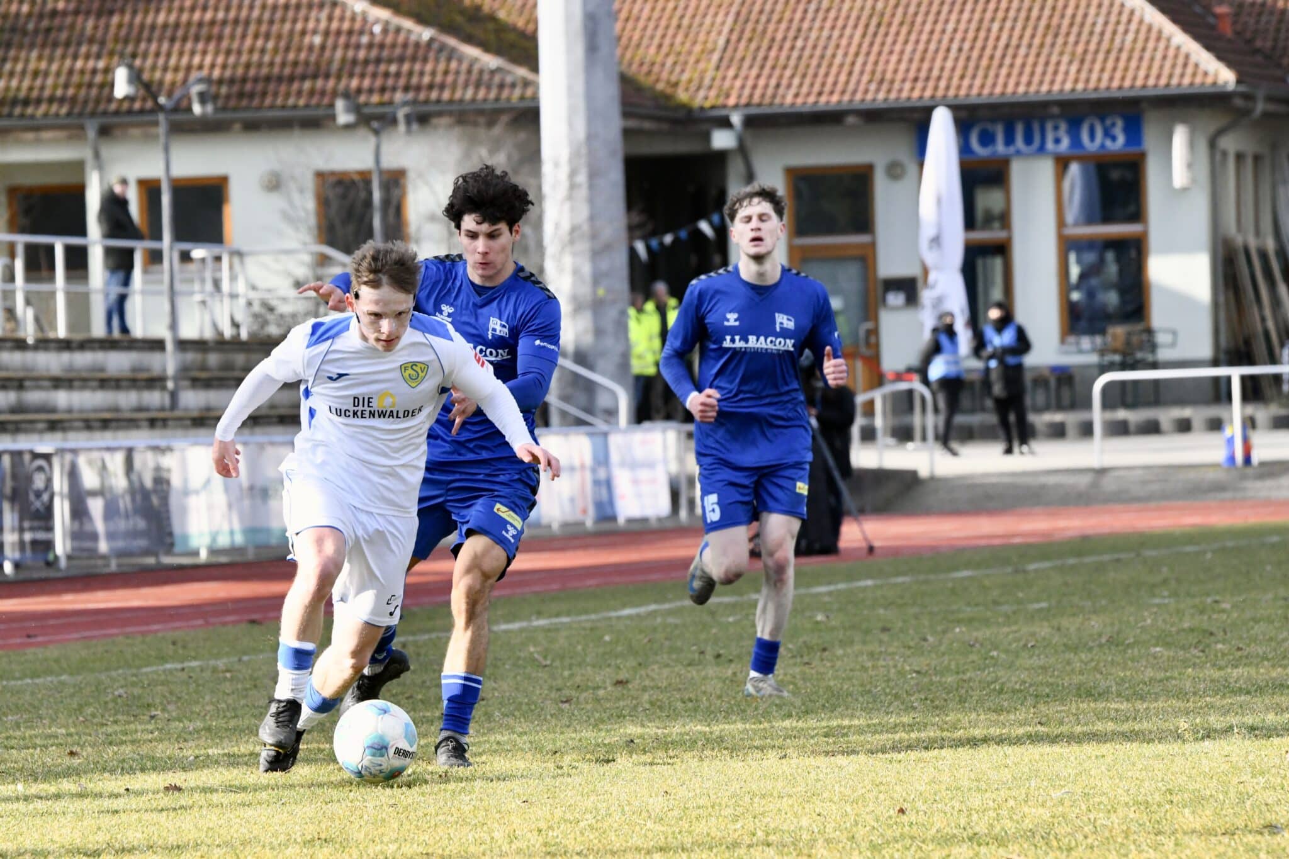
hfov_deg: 8.2
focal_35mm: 250
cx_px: 644
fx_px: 8950
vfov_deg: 5.5
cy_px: 430
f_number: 10
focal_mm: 250
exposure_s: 1/1600
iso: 3200
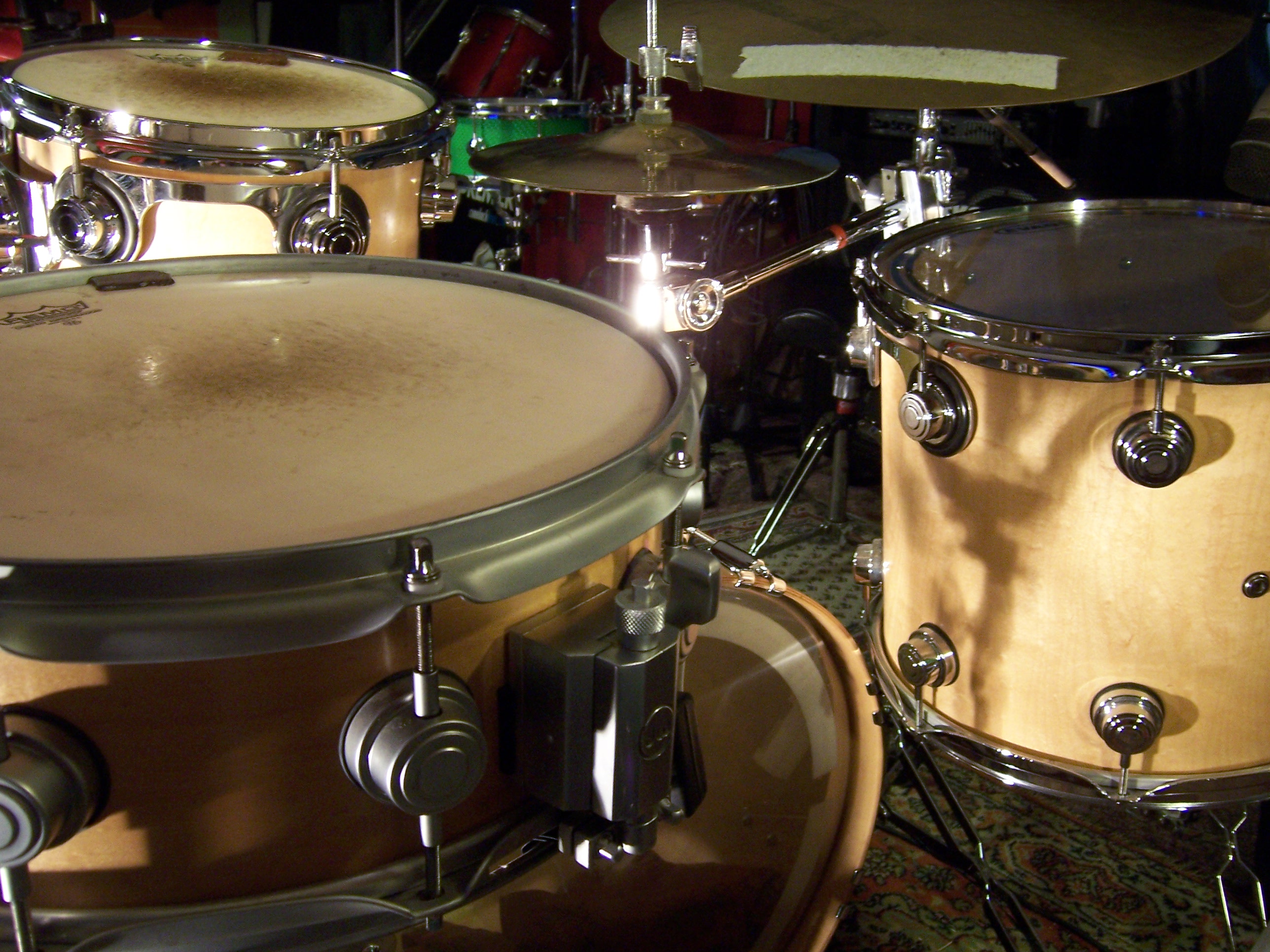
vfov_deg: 42.9
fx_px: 1211
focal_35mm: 33
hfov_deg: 55.4
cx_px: 635
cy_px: 476
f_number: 3.4
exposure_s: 1/8
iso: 140
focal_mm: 5.5
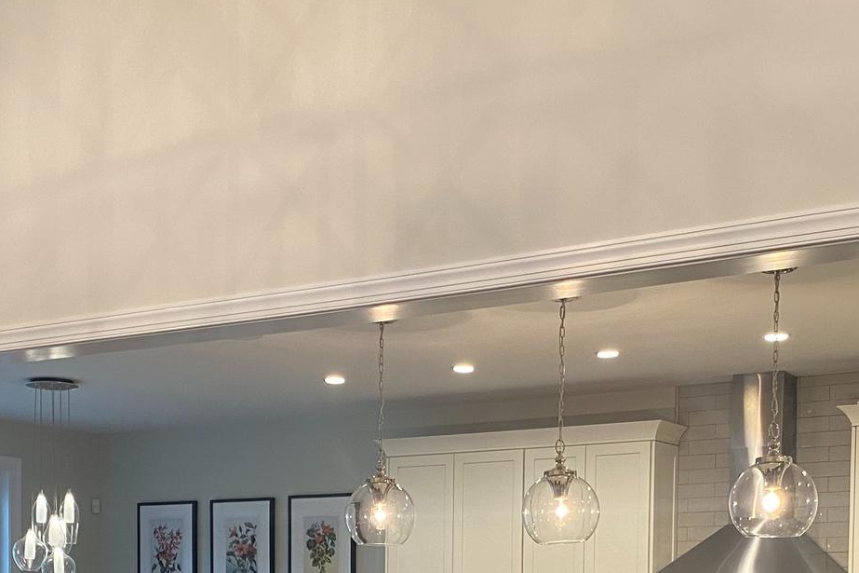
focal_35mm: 60
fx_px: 1431
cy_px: 677
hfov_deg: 33.4
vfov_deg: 21.1
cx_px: 420
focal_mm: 4.25
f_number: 1.8
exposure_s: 1/60
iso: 125
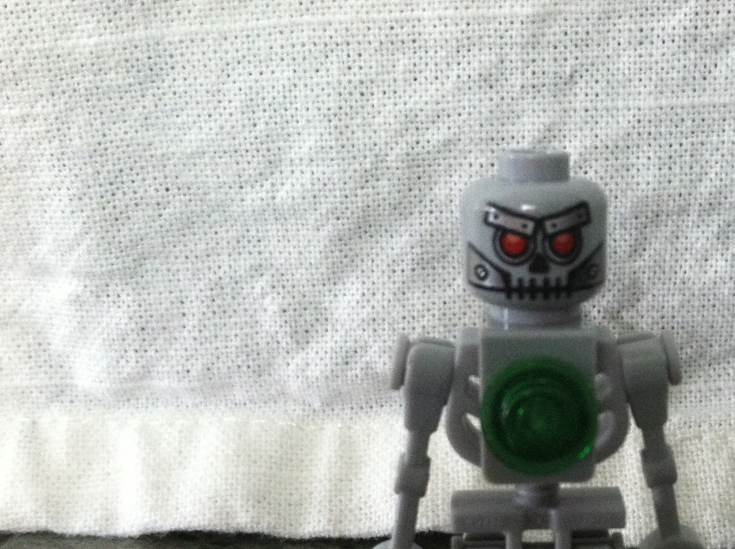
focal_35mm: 57
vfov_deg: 25.4
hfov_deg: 32.9
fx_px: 1208
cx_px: 588
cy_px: 394
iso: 320
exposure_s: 1/15
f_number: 2.8
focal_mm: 3.85
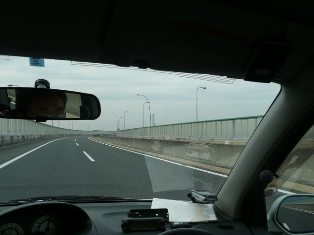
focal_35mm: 32
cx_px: 157
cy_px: 118
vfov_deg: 44.1
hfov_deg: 56.8
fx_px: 290
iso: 100
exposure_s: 1/500
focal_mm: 5.2
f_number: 3.5
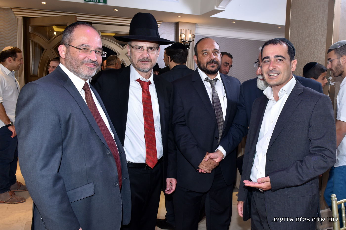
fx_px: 231
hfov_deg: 73.8
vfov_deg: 53.1
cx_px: 173
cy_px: 115
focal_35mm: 24
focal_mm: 24
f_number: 6.3
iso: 500
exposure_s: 1/100
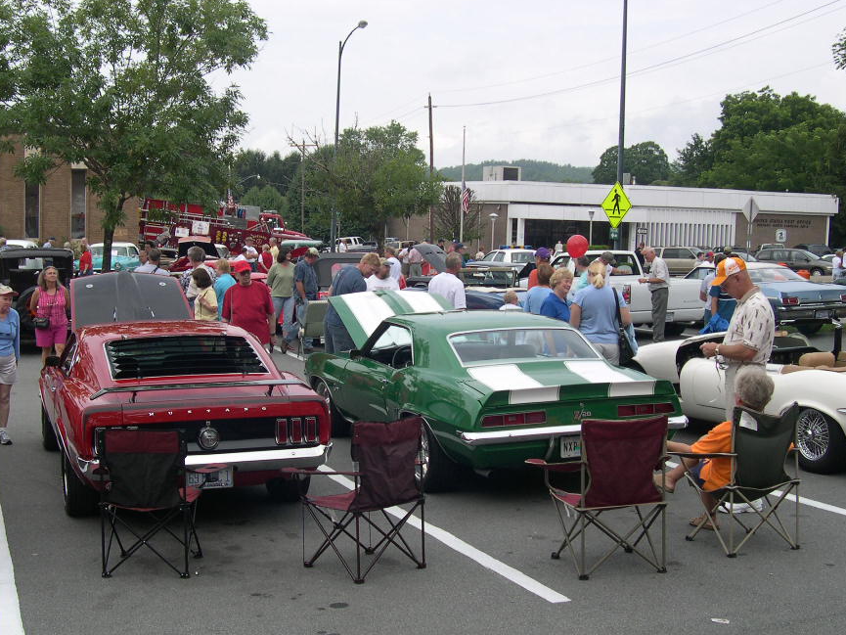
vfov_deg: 32.2
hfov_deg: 42.0
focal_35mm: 45
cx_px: 368
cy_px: 314
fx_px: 1100
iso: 100
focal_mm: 8
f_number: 7.6
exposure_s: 1/151
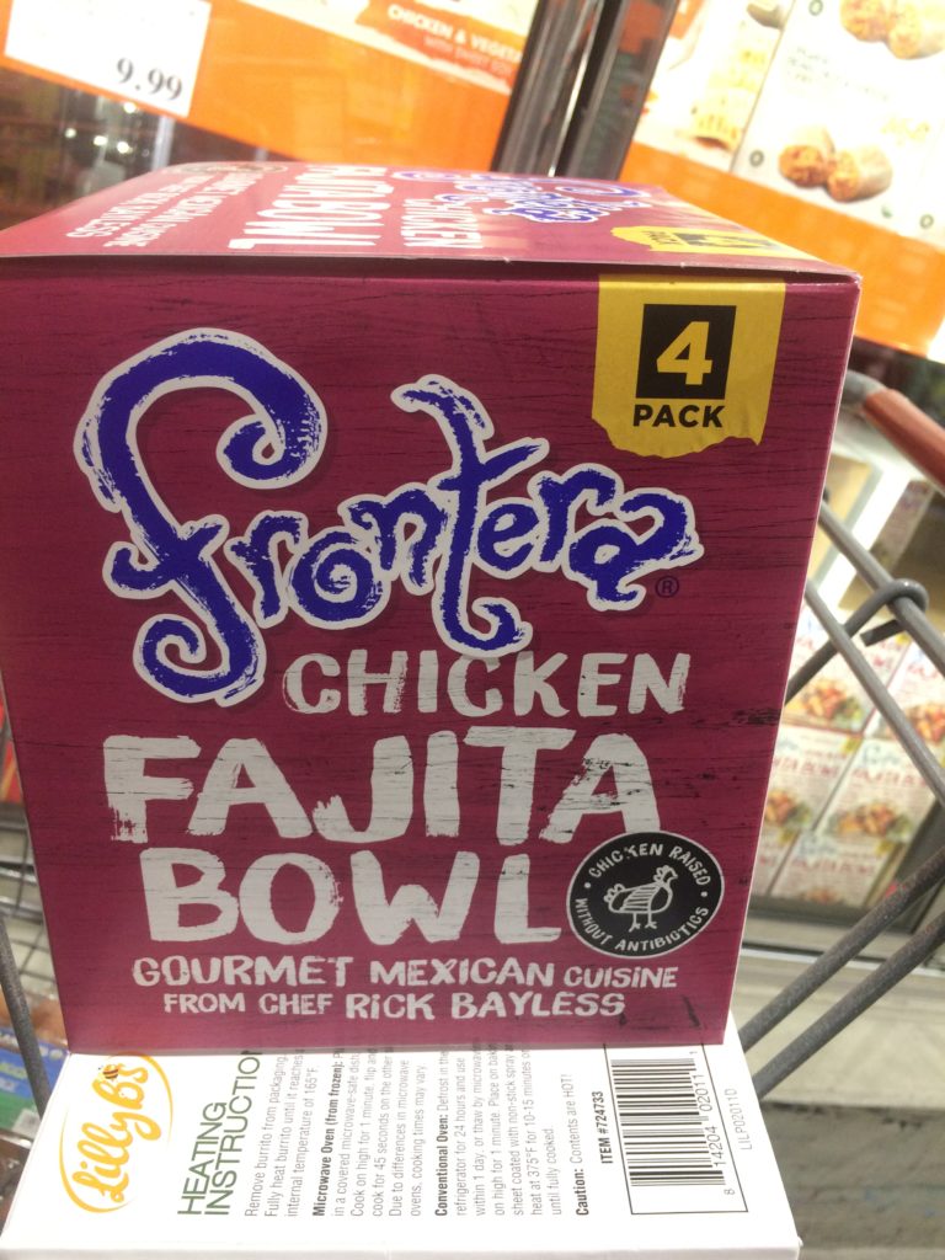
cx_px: 472
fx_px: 1056
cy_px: 630
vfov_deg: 61.7
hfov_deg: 48.2
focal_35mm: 29
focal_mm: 4.15
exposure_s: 1/30
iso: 100
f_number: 2.2
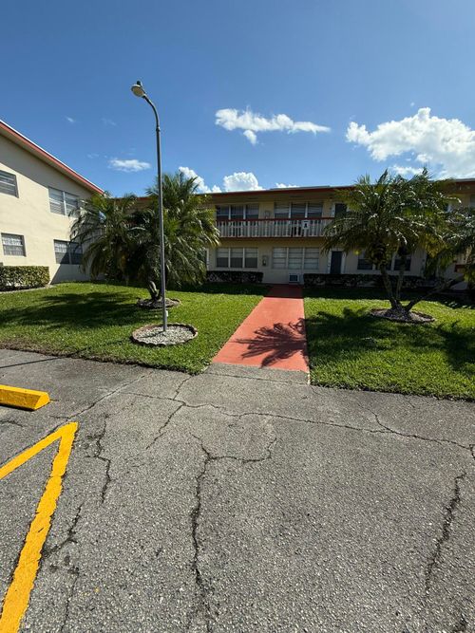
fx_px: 256
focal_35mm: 14
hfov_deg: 85.7
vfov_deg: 102.1
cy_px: 316
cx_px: 238
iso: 50
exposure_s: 1/1901
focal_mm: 2.22
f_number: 2.2
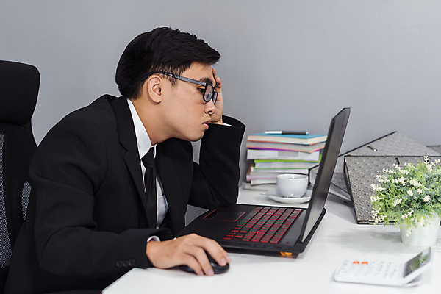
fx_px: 674
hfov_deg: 36.2
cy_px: 147
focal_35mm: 55
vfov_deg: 24.6
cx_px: 220
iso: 250
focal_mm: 55
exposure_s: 1/80
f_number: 2.5
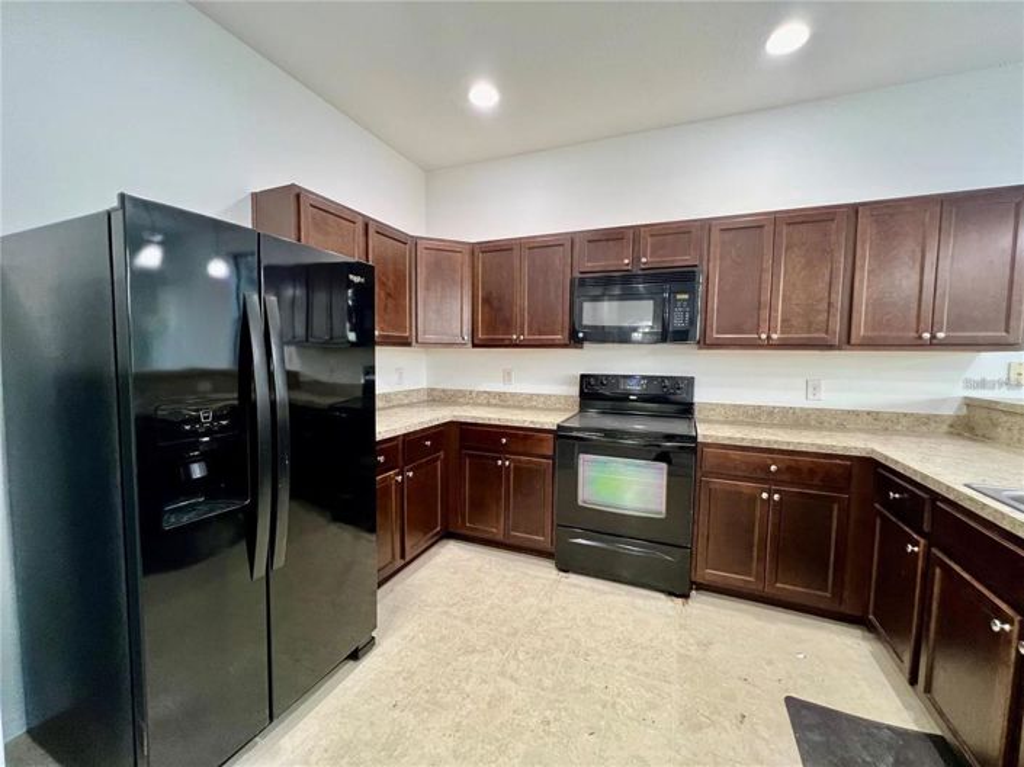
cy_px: 384
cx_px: 512
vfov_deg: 89.9
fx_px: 384
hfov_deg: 106.2
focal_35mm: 13
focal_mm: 1.57
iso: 320
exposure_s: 1/60
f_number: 1.8
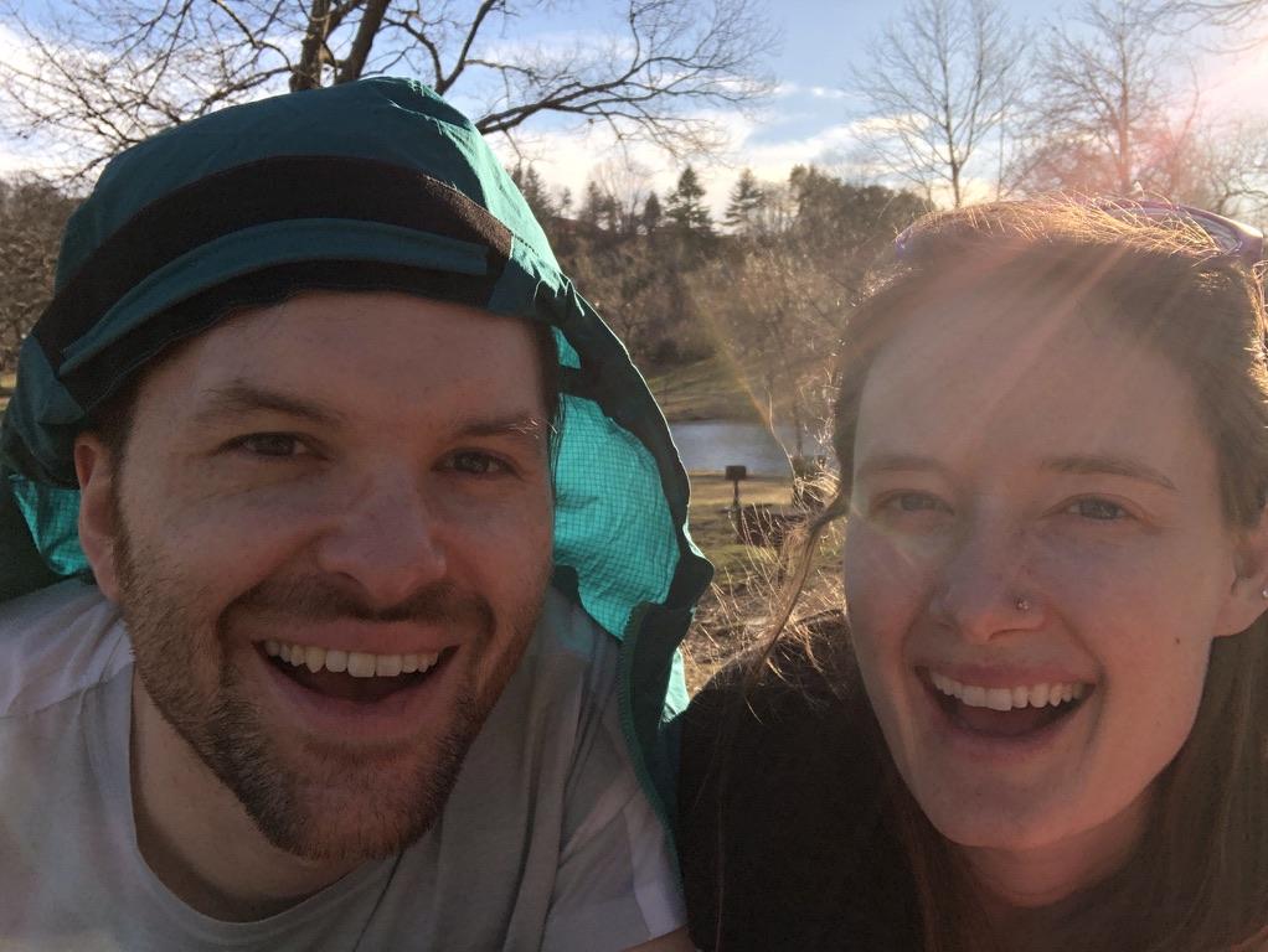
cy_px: 476
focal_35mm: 32
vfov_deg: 44.2
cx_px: 634
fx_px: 1173
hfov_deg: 56.8
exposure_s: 1/1167
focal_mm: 2.87
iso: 20
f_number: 2.2
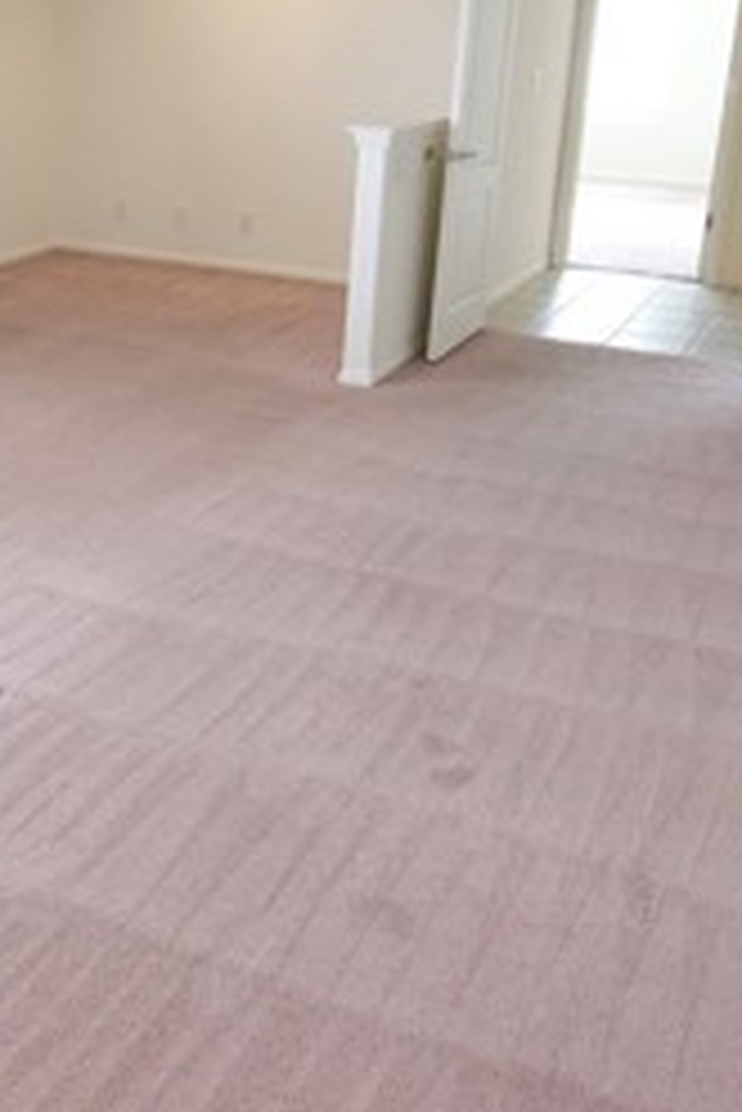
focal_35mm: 44
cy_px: 423
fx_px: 1358
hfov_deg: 29.0
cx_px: 43
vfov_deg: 44.2
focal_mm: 17
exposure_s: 1/160
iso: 4000
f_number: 6.3
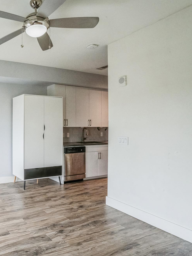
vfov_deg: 71.6
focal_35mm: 24
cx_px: 5
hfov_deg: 48.1
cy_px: 127
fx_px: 178
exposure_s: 1/50
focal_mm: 16
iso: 3200
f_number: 16
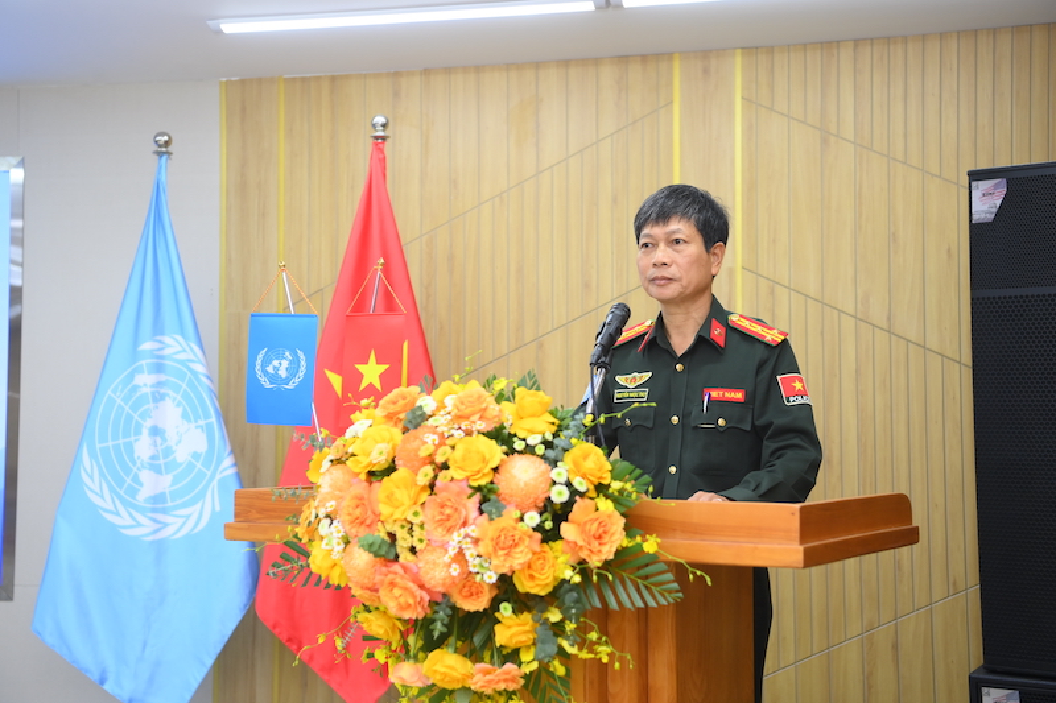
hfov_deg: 38.2
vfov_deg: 26.0
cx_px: 528
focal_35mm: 52
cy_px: 352
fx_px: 1525
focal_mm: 52
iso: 800
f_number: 3.5
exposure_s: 1/160
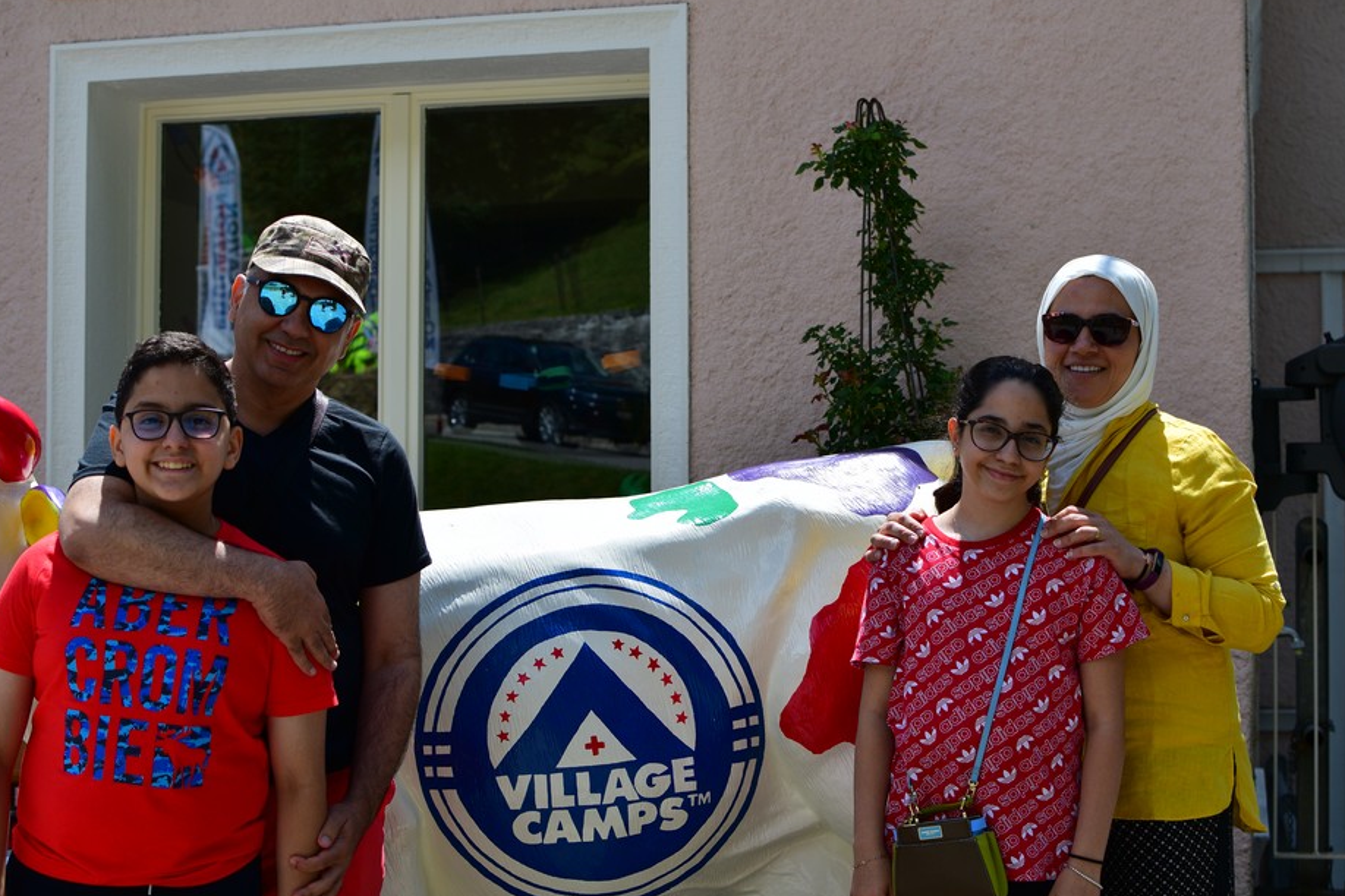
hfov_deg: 34.2
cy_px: 493
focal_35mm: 59
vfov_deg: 23.2
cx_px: 662
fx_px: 2188
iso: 100
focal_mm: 35
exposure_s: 1/1250
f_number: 3.5
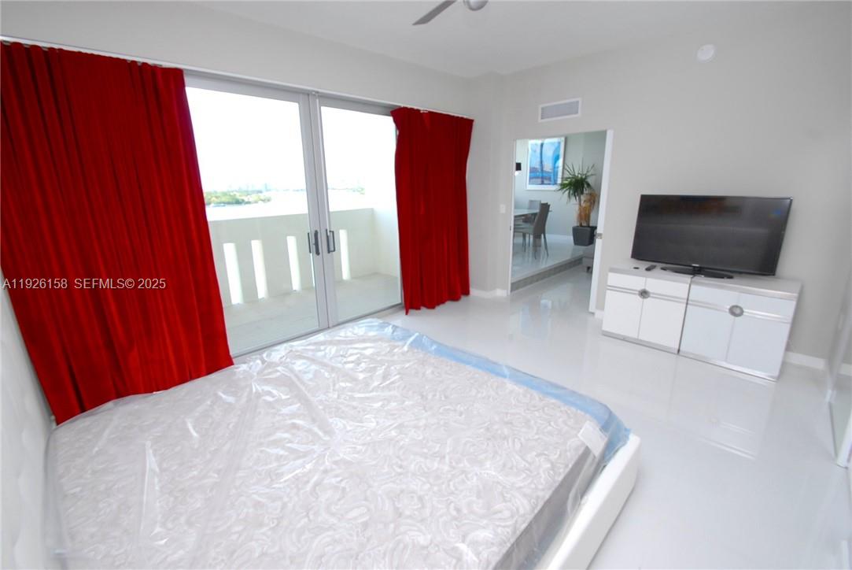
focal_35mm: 15
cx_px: 426
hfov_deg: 100.3
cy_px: 285
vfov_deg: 77.4
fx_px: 355
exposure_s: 1/160
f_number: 7.1
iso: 400
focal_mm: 10
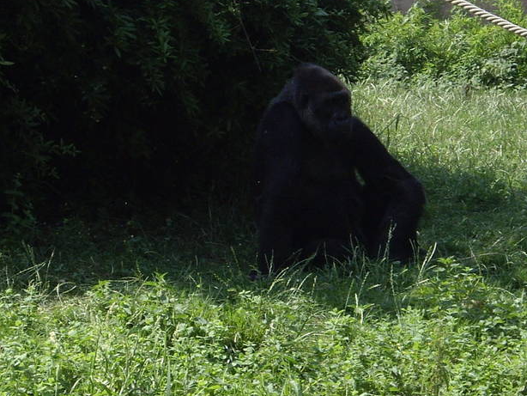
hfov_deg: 6.7
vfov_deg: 5.0
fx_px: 4523
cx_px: 260
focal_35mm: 297
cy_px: 152
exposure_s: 1/250
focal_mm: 23.7
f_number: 5.4
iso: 100
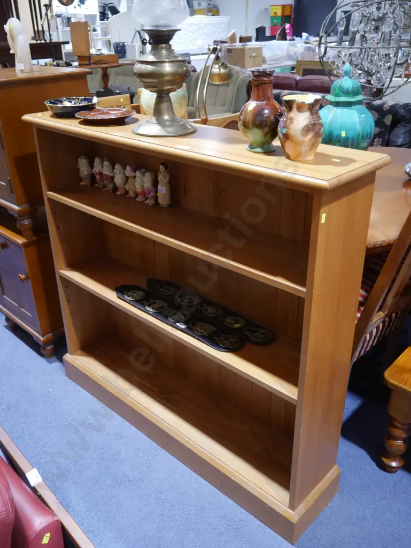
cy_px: 274
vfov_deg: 56.8
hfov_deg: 44.2
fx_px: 506
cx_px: 206
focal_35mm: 32
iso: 640
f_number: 3.6
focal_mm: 16
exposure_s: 1/60
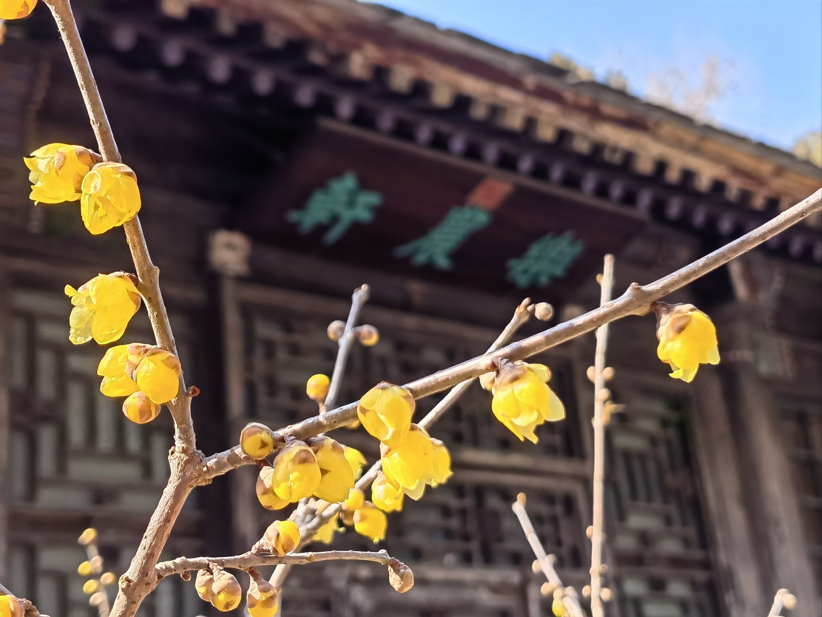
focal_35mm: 56
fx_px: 1330
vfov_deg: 26.1
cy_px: 308
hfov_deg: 34.4
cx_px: 411
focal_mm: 5.54
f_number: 1.8
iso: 50
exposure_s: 1/714
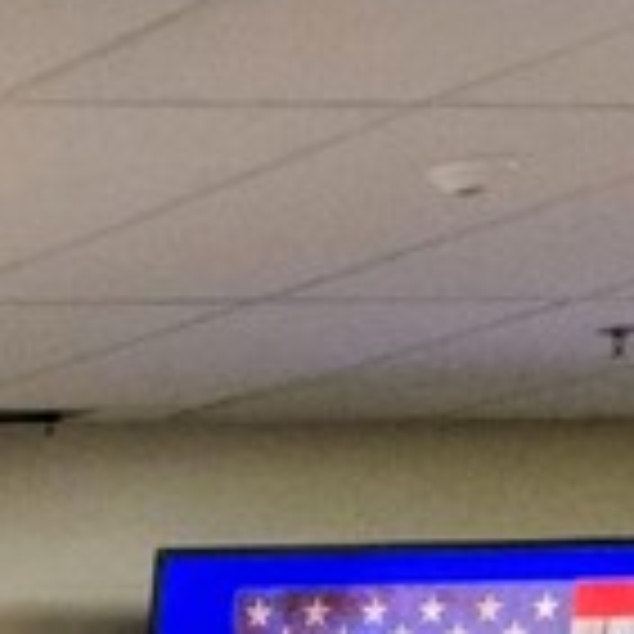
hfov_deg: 9.3
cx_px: -1295
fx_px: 3067
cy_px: 1592
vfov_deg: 10.1
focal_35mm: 148
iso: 250
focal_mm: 5.4
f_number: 1.8
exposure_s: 1/120
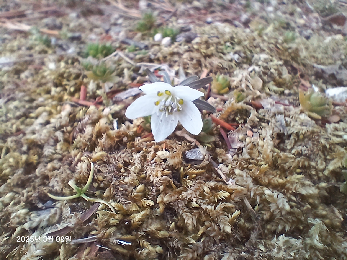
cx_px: 174
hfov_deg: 76.4
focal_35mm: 22
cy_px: 130
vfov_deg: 61.1
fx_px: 221
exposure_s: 1/222
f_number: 2.4
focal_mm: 1.77
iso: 40
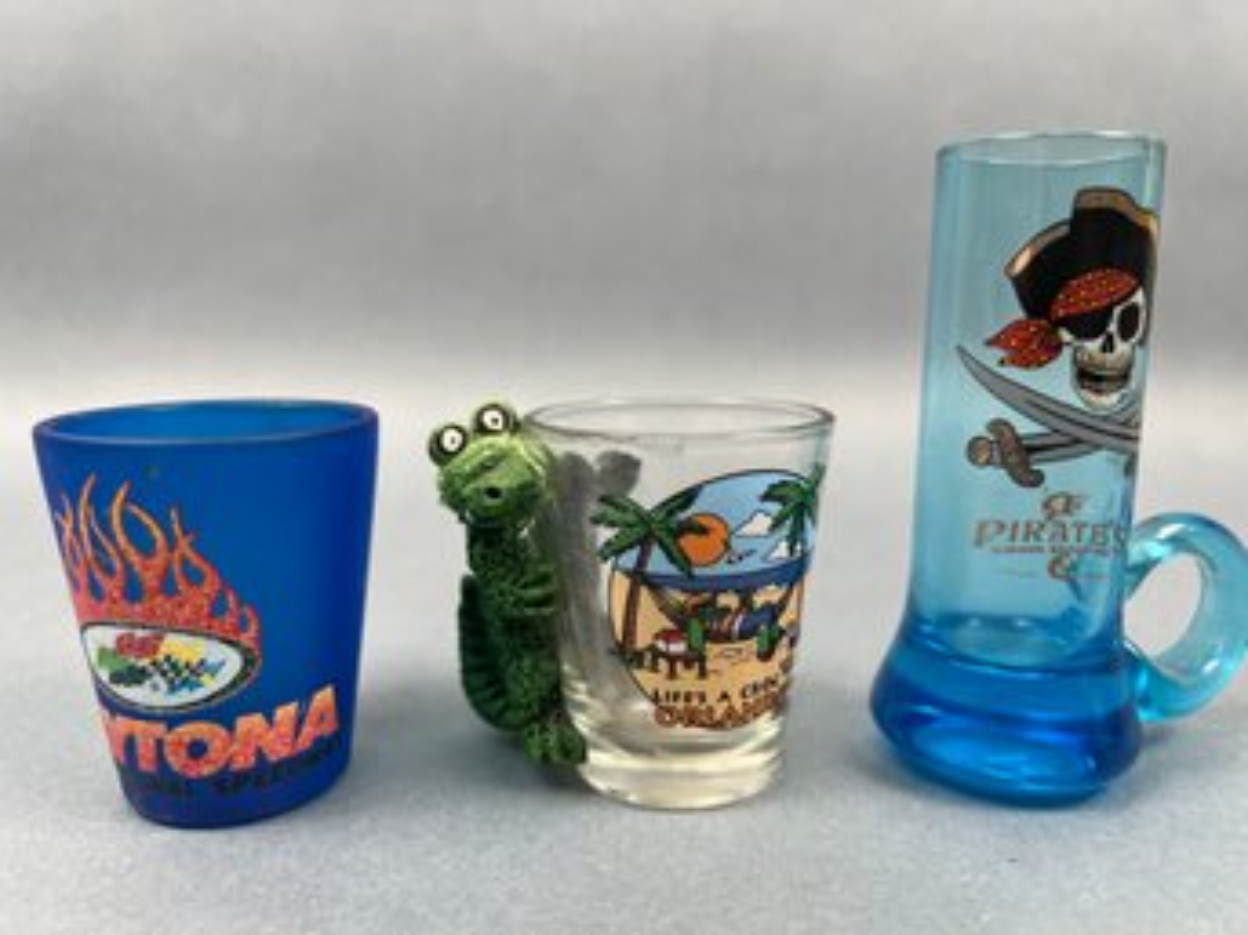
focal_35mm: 26
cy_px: 468
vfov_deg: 53.0
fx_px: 937
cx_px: 624
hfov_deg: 67.3
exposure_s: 1/120
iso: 64
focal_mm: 5.7
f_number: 1.5
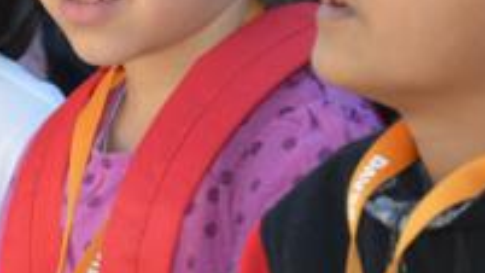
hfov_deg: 4.1
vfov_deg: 2.3
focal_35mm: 524
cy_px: 75
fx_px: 6734
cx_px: 87
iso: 160
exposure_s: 1/125
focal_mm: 105
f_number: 5.6
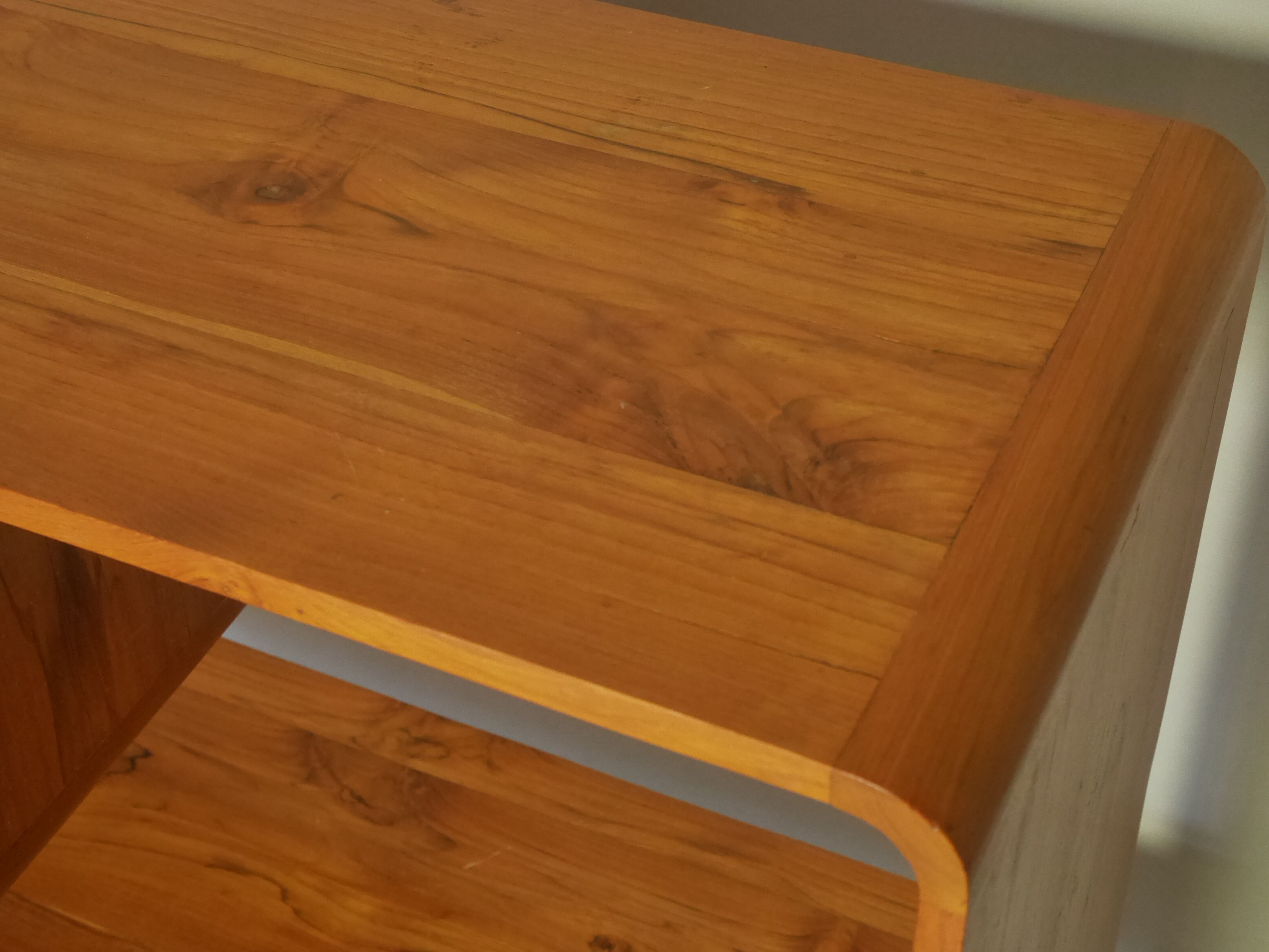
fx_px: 2346
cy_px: 476
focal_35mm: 64
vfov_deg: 22.9
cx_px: 634
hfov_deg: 30.3
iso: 2000
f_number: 5.6
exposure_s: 1/80
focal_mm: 32
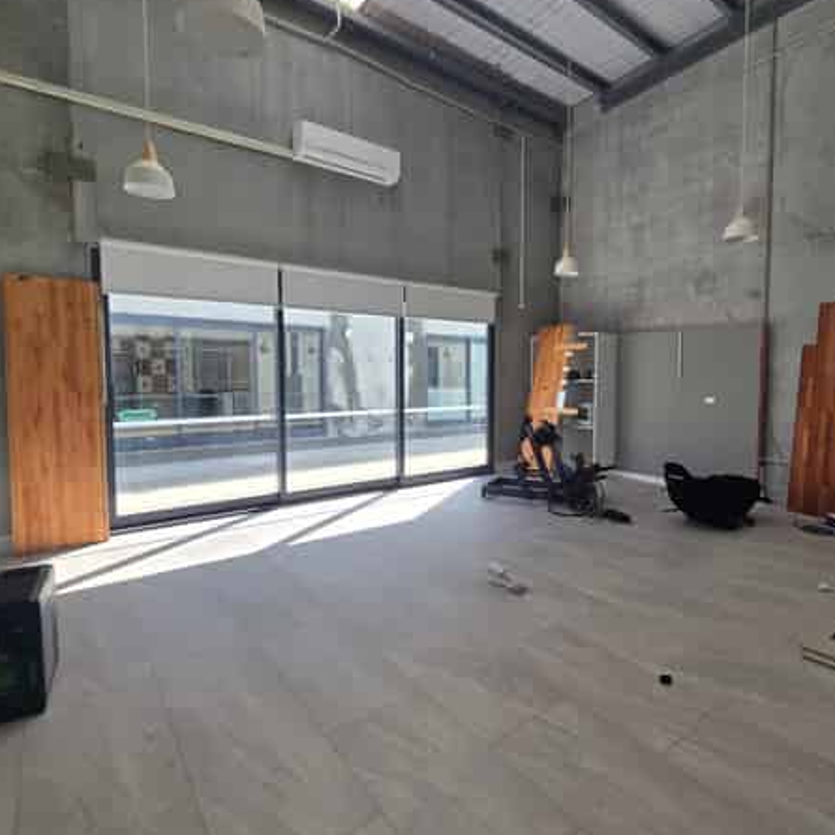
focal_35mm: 17
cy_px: 404
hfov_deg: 83.2
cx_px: 490
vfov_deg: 83.9
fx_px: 464
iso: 50
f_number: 2.2
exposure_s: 1/533
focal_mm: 2.2
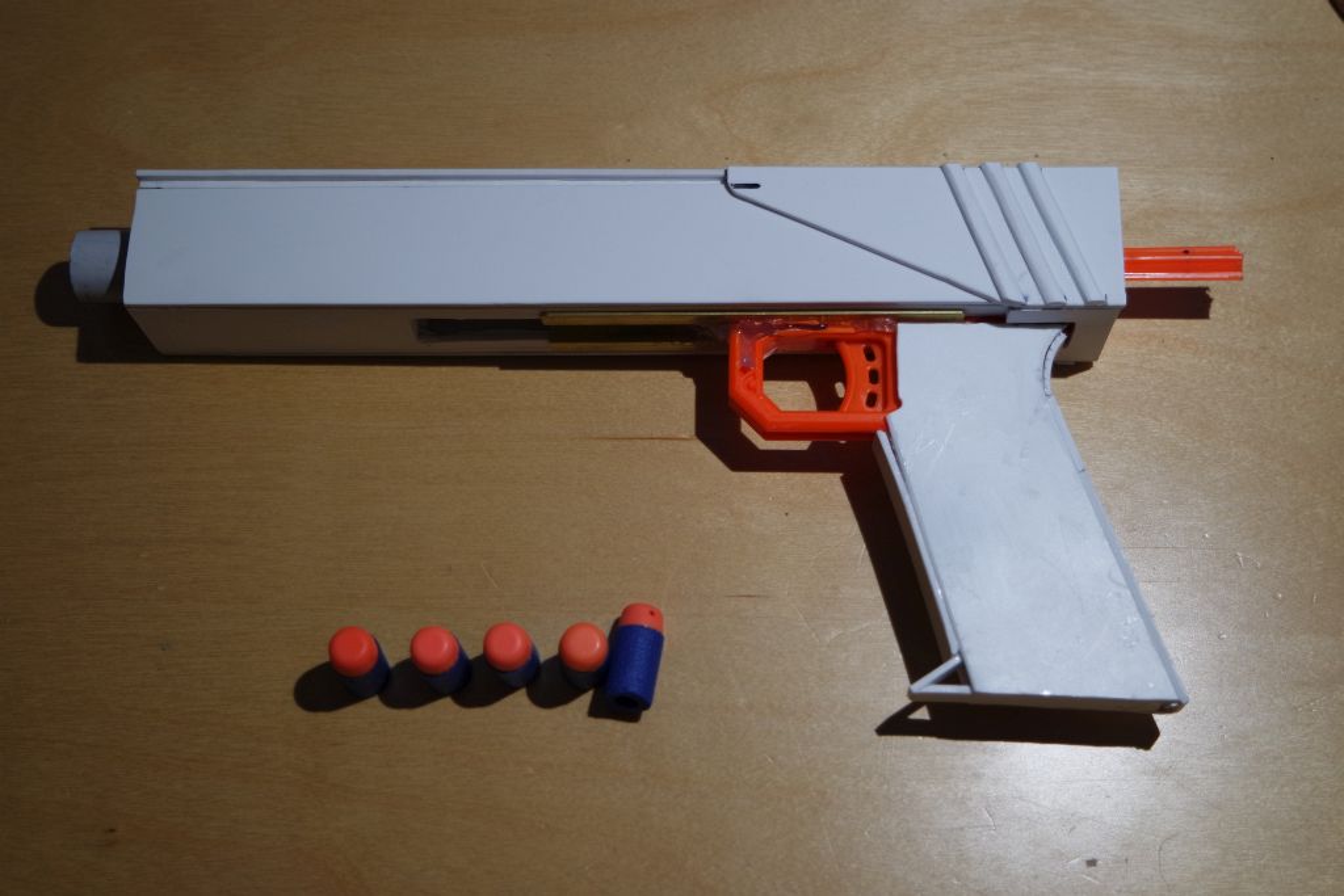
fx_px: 1829
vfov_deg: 27.5
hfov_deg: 40.3
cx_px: 672
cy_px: 448
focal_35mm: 49
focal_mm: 32
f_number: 4.5
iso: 400
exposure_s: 1/60
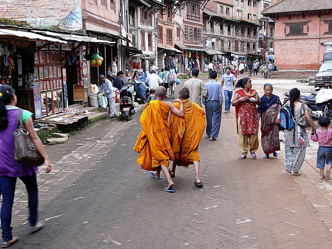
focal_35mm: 47
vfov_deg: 30.9
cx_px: 166
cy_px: 124
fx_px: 451
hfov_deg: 40.4
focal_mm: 9.9
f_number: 3.2
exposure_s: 1/50
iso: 100
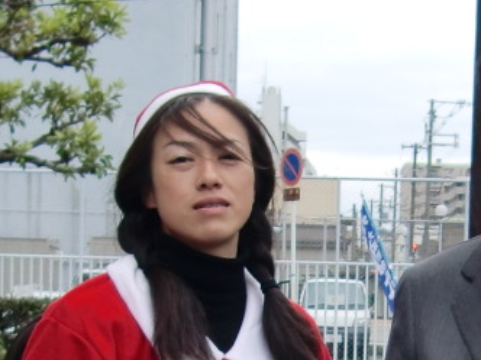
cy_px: 387
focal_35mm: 135
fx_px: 1876
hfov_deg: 14.6
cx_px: 346
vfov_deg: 10.9
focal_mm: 4.9
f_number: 2.6
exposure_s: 1/200
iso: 64
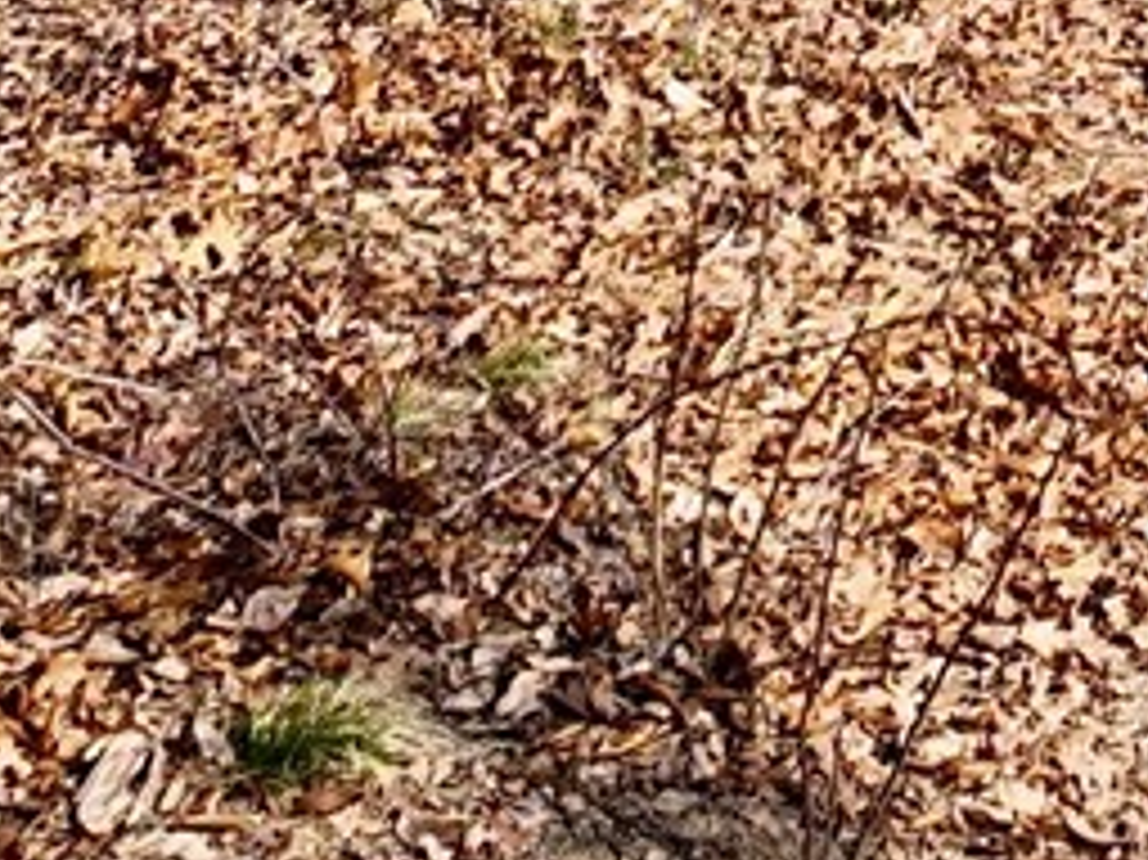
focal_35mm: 181
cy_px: -1468
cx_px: 2440
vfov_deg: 7.5
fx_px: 6000
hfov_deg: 10.0
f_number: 2.8
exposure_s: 1/1000
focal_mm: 12.29
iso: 100
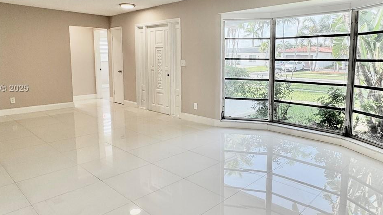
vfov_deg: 44.2
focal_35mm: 26
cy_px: 89
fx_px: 264
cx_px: 224
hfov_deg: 71.4
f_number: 2.2
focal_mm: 2.22
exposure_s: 1/120
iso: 50
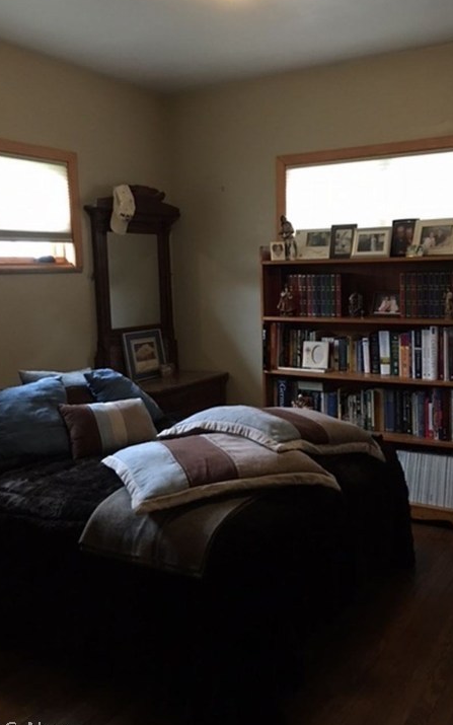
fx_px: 652
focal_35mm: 33
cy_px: 358
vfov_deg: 58.1
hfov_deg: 38.2
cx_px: 260
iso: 64
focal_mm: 4.15
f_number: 2.2
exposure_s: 1/4
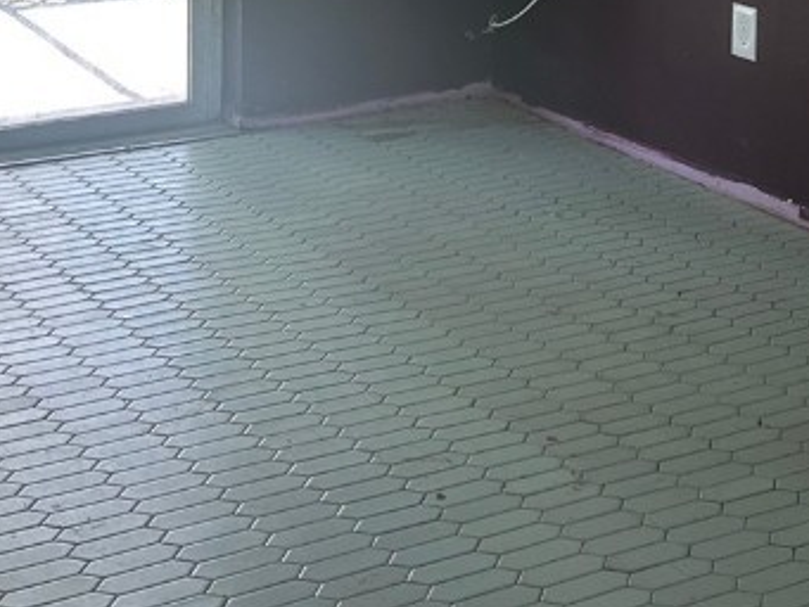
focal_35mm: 78
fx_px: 1824
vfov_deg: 17.9
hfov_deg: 25.0
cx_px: 427
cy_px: -147
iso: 32
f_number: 1.5
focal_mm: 5.7
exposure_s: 1/122
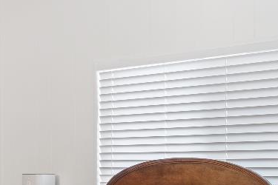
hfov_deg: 27.3
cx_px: 39
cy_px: 168
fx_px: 556
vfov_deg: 18.6
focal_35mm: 72
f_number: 8
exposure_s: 1/3.33
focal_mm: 18
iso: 320
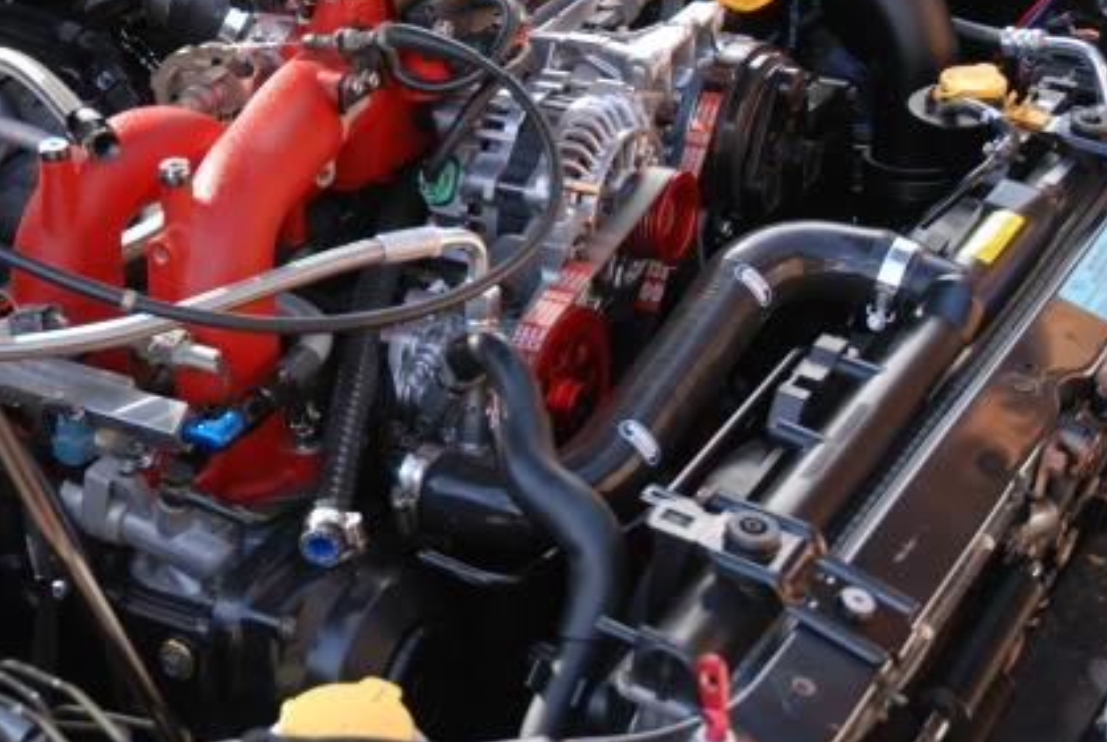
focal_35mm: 83
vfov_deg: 16.3
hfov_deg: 24.0
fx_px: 2555
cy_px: 78
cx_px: 210
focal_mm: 29
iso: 200
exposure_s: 1/125
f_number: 4
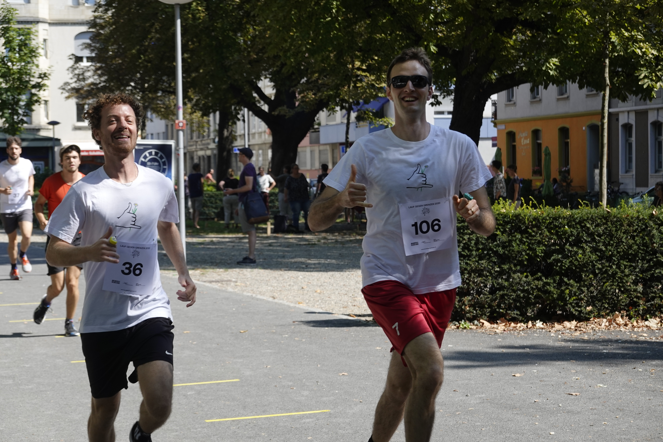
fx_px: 1805
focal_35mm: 98
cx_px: 332
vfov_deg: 14.0
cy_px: 221
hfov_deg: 20.8
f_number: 4
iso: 125
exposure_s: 1/640
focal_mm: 36
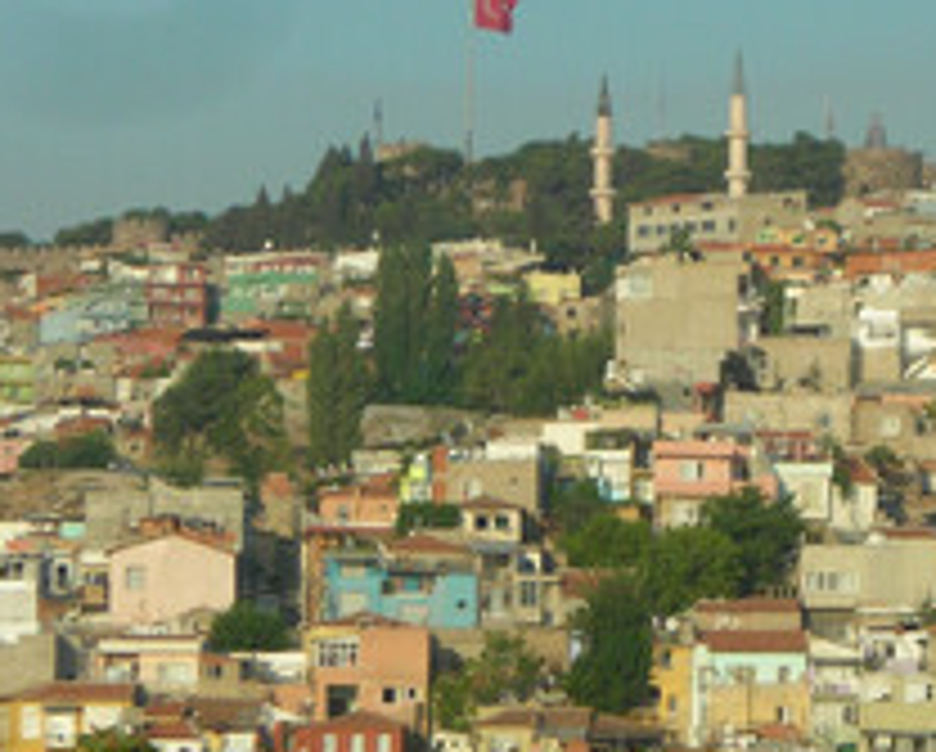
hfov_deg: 7.1
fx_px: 7546
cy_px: 290
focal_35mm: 272
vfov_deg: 5.7
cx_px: 752
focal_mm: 19.2
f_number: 5.3
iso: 70
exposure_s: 1/347
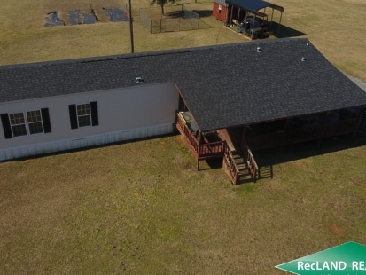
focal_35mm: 31
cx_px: 150
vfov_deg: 44.5
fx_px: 328
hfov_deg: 58.0
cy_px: 82
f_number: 2.8
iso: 100
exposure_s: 1/1070
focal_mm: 3.61
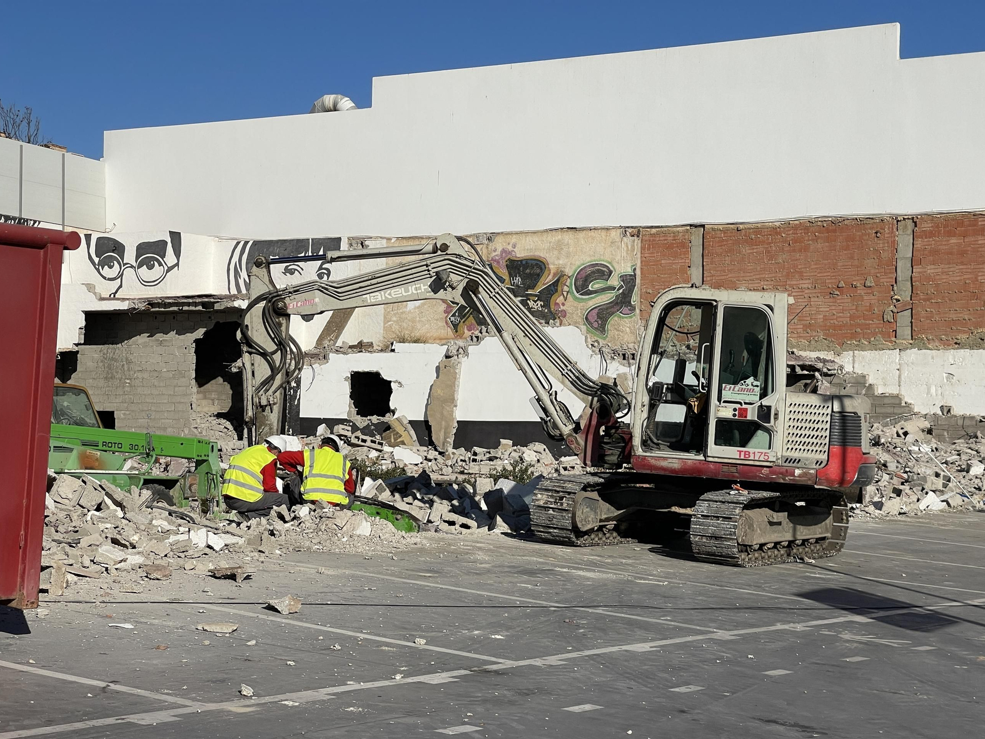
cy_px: 375
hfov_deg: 29.8
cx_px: 490
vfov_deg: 22.6
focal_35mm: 65
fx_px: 1850
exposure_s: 1/3922
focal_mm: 7.5
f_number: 2.2
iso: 20
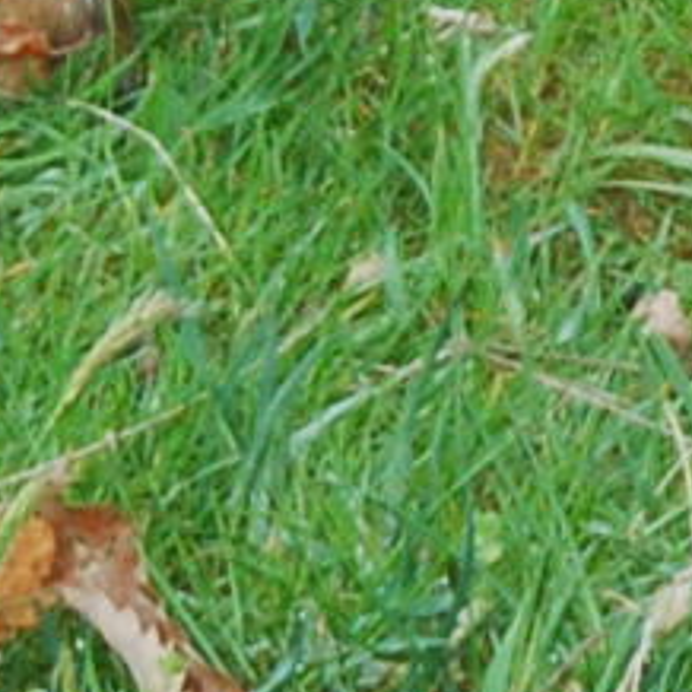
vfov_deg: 2.0
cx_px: 1654
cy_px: -441
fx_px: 20220
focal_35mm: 894
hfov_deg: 2.0
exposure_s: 1/60
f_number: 5
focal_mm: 68
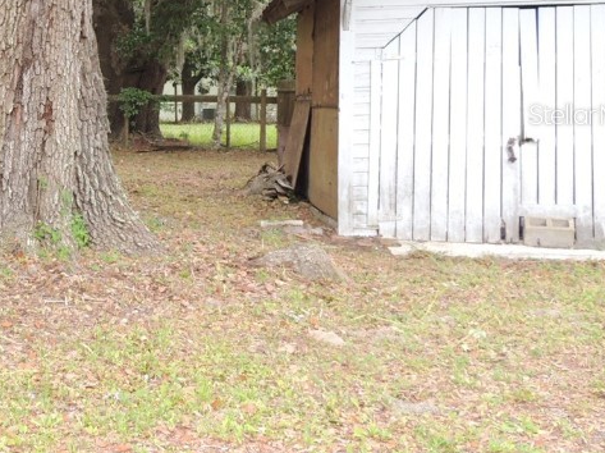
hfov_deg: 28.0
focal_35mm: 65
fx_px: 1135
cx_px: -5
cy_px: 114
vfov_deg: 22.4
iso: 100
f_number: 3.1
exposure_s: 1/60
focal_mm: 5.3
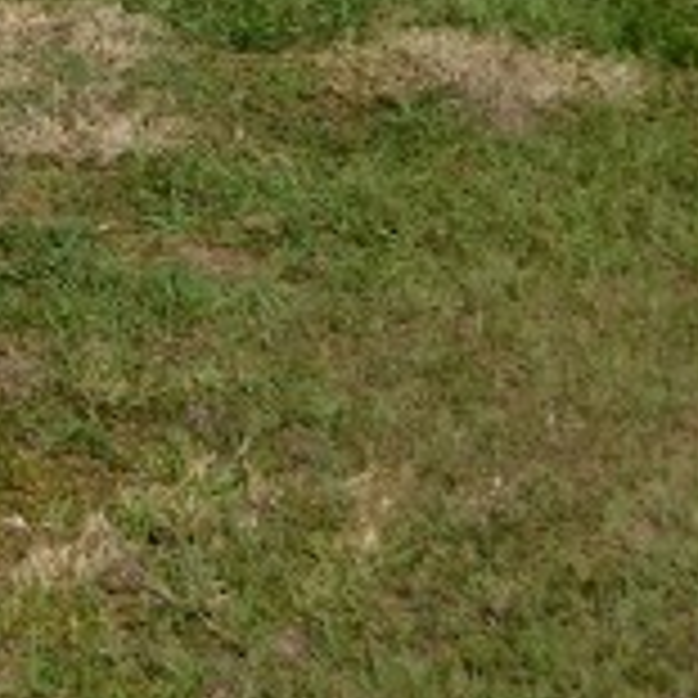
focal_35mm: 234
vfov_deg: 7.1
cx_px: -1401
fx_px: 5338
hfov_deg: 6.8
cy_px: -905
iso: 125
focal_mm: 7.1
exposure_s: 1/640
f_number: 7.2
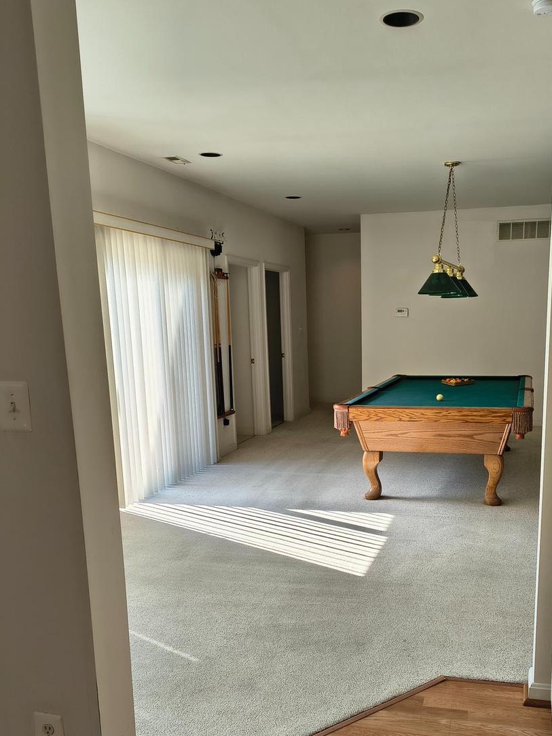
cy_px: 464
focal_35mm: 34
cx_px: 358
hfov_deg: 41.4
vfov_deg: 53.3
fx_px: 723
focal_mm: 5.56
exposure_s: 1/168
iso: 100
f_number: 1.8
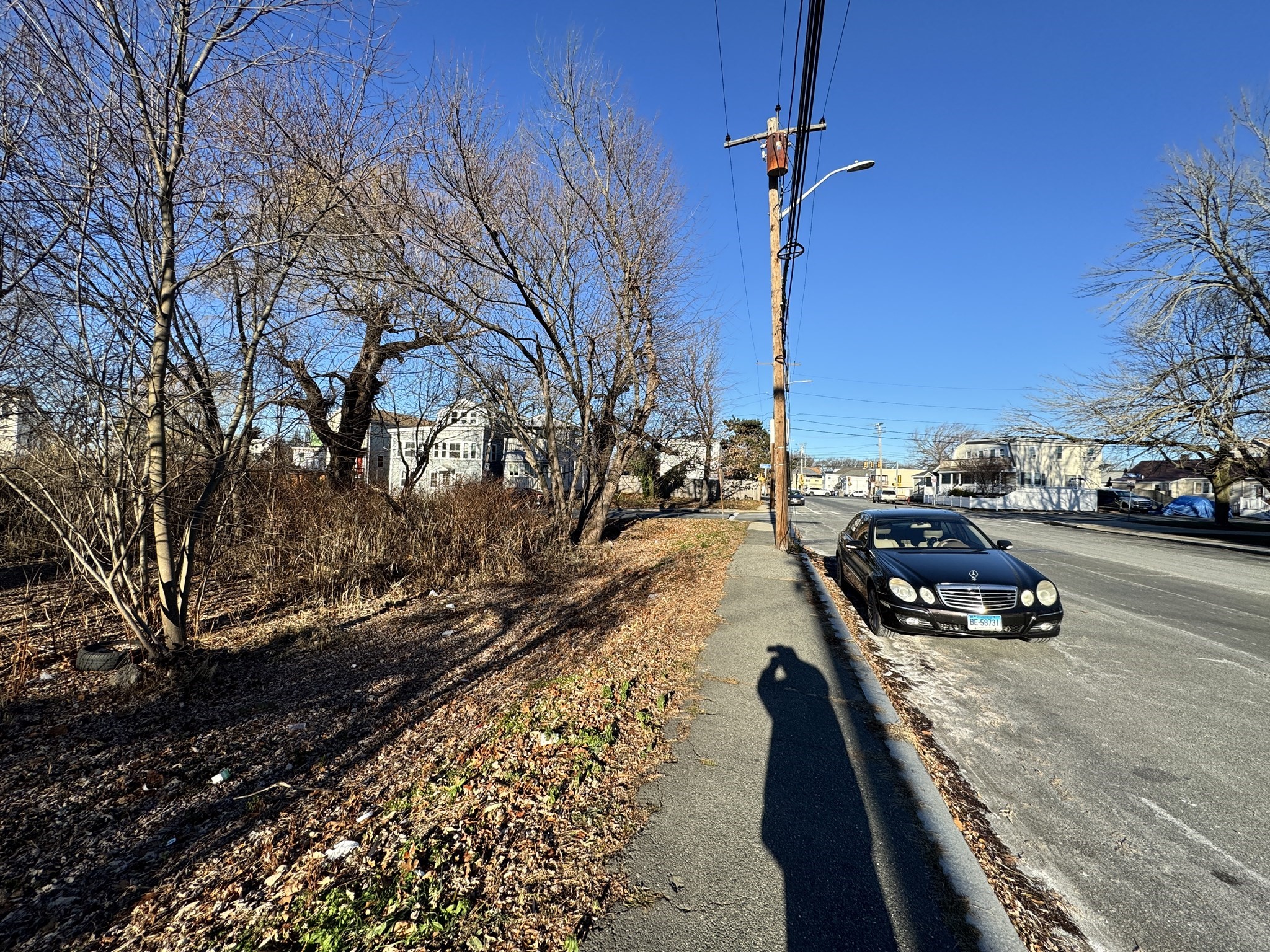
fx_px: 514
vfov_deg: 85.7
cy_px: 476
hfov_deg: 102.1
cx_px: 635
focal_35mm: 14
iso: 40
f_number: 2.2
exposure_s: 1/1048
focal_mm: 2.22
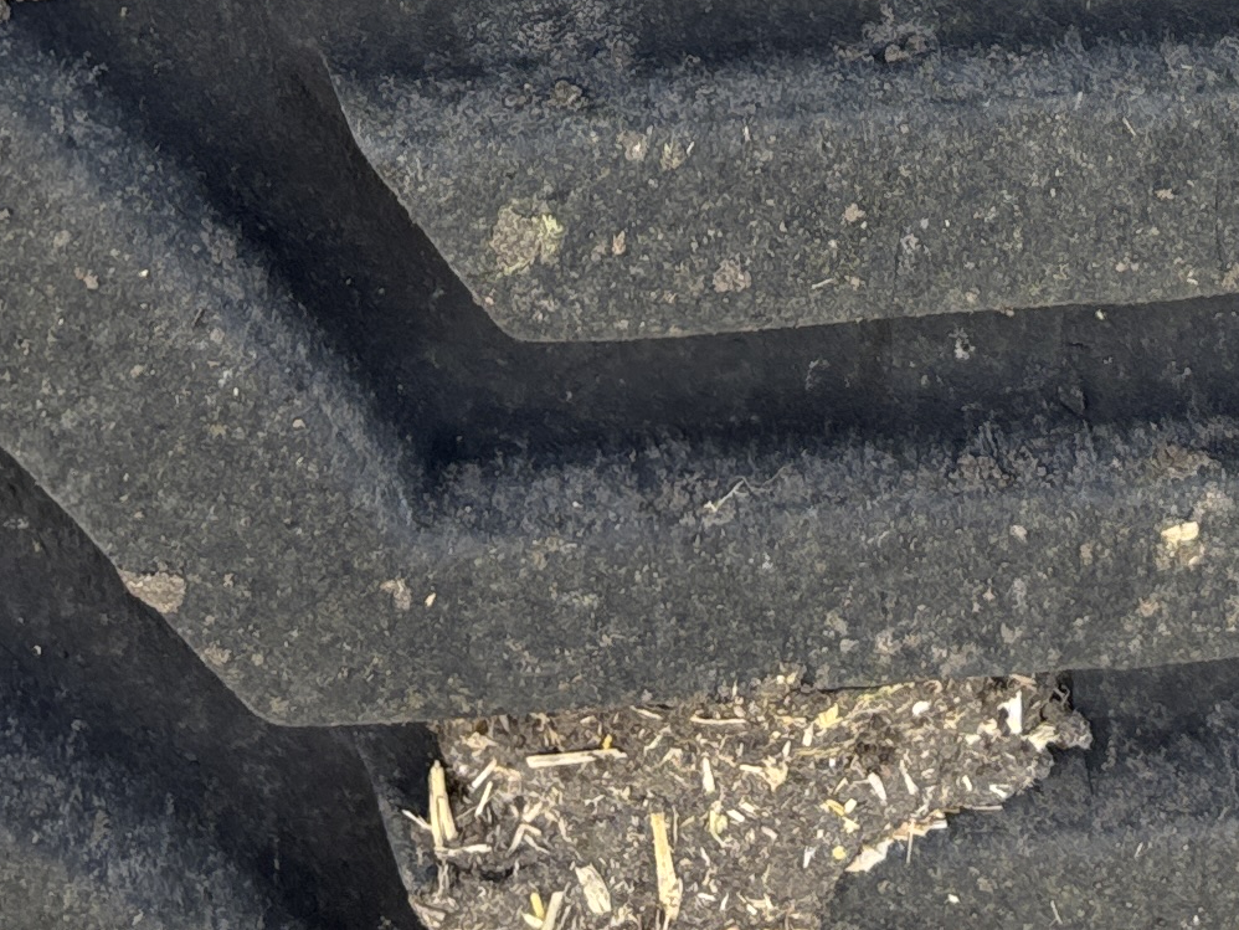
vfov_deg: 12.4
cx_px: 934
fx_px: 3759
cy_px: -942
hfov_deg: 18.6
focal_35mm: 105
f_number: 1.6
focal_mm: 5.96
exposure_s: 1/547
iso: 50
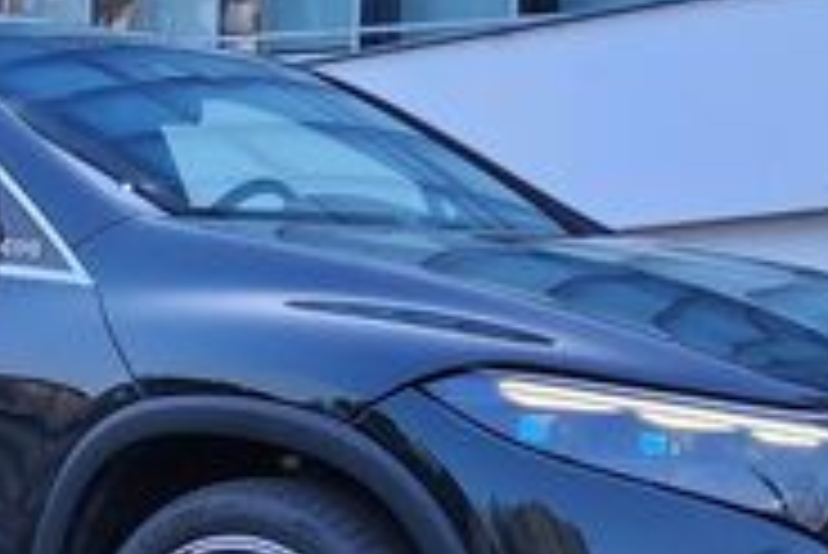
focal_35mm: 111
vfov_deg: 12.3
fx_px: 2555
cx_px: -207
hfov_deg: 17.4
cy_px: 381
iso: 160
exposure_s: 1/180
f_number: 1.8
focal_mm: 5.4
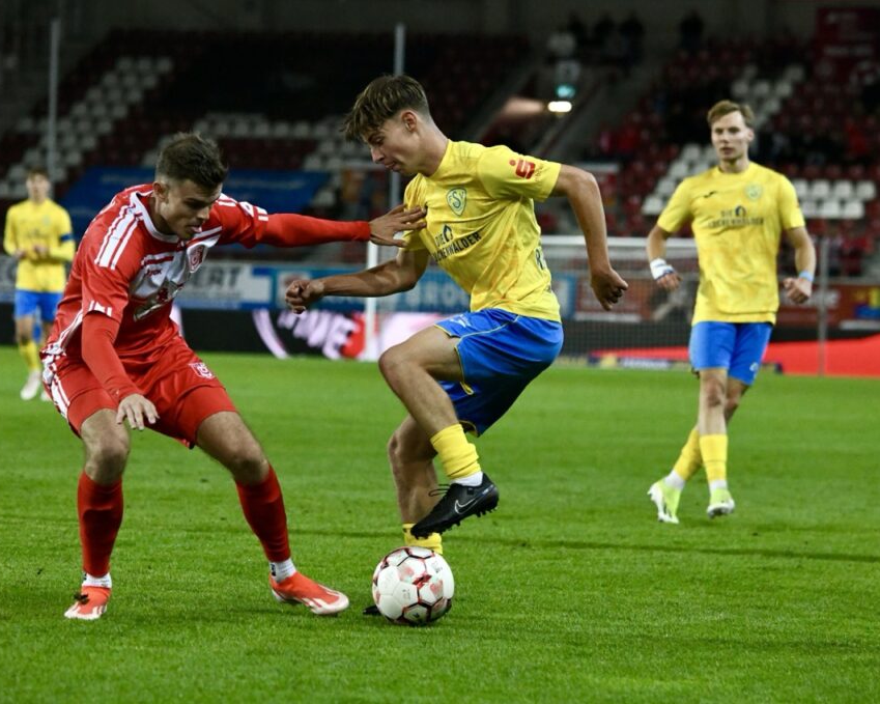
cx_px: 385
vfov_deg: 8.5
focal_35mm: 181
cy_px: 353
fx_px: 4714
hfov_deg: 10.7
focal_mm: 160
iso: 8000
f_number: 5
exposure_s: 1/1600
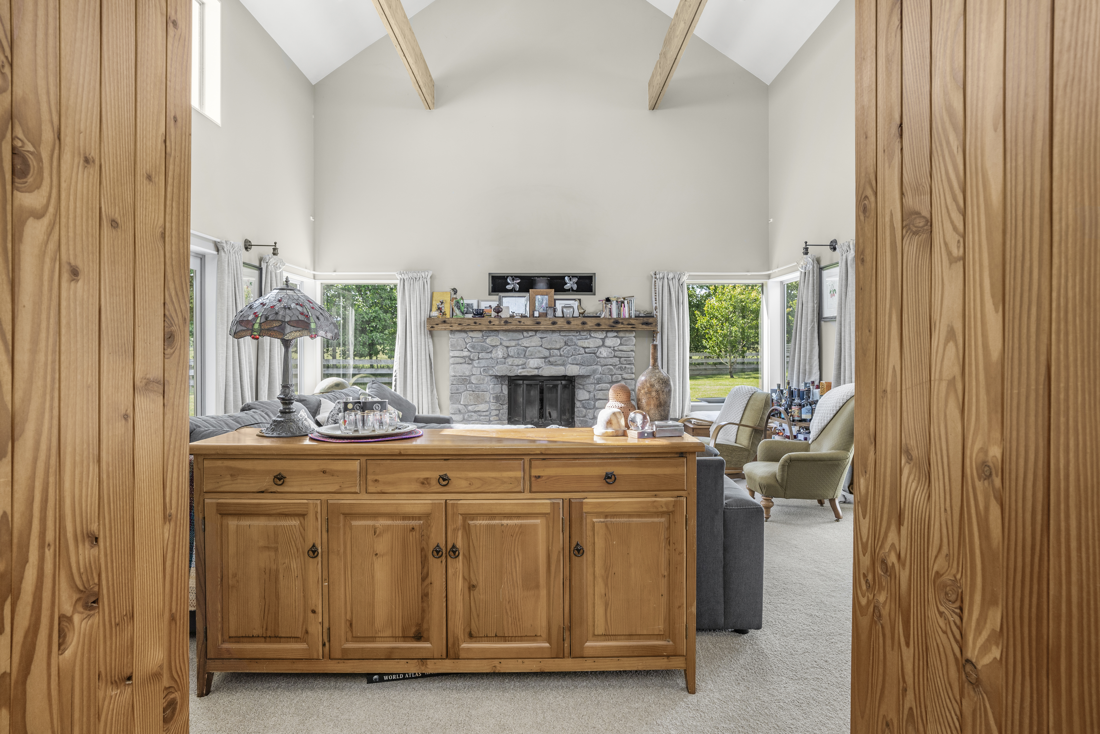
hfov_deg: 84.0
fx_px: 611
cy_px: 367
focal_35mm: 20
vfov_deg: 61.9
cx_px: 550
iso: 100
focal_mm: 20
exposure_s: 1/30
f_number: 7.1
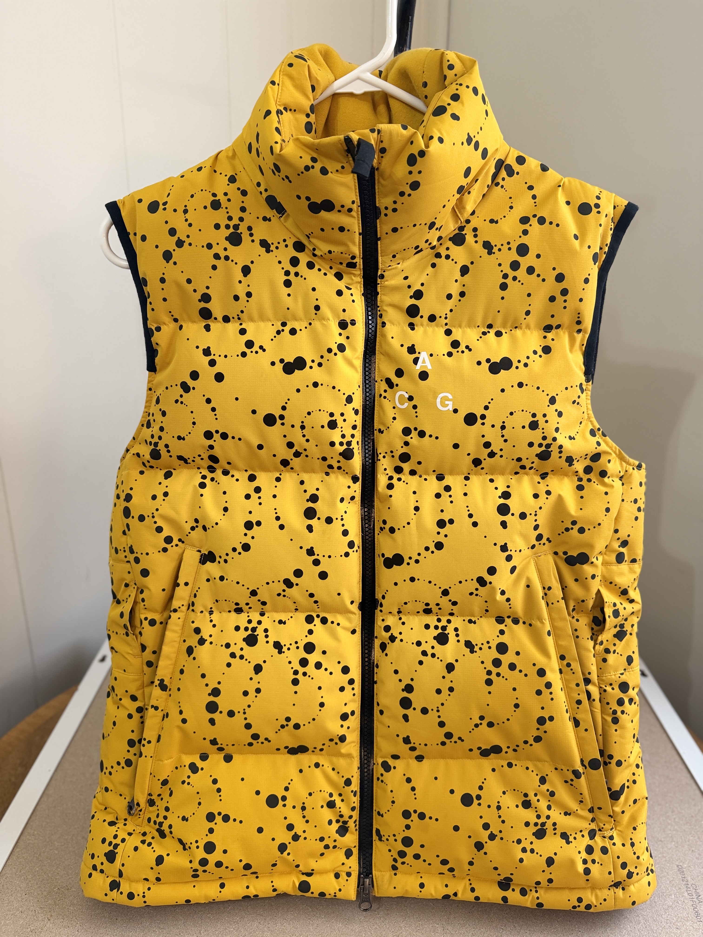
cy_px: 468
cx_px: 352
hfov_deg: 56.8
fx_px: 650
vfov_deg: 71.6
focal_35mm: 24
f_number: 1.78
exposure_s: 1/60
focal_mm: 6.76
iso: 160
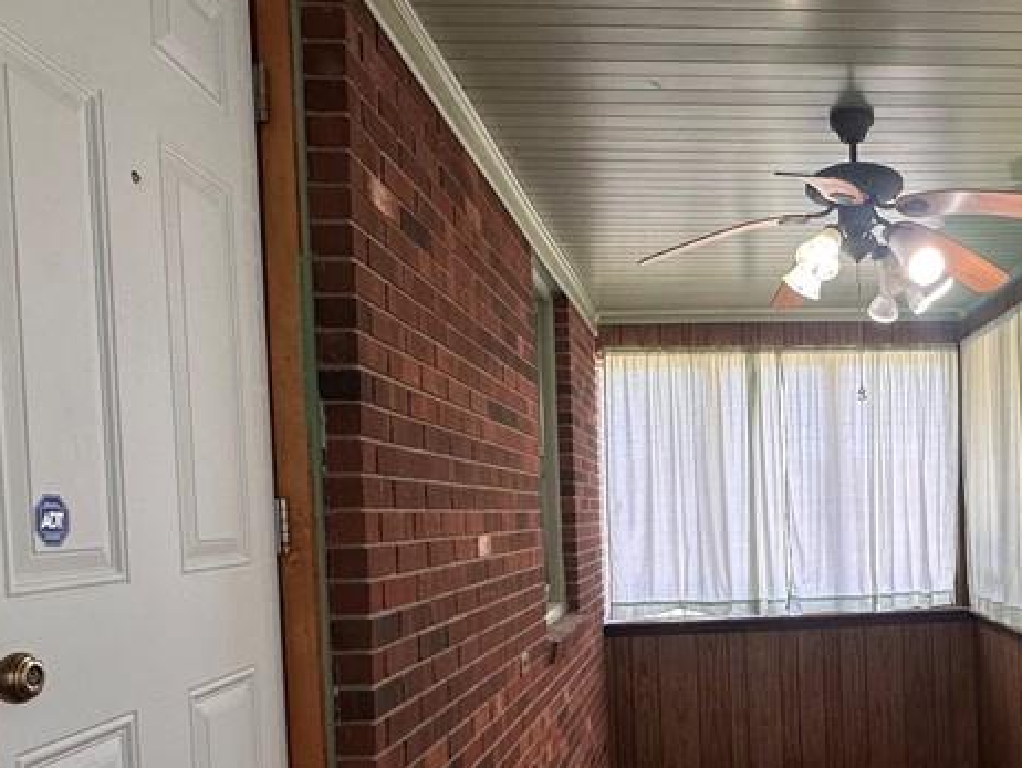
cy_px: 531
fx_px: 916
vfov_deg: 44.6
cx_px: 803
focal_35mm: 31
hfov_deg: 54.7
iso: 64
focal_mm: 2.22
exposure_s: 1/120
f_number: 2.2
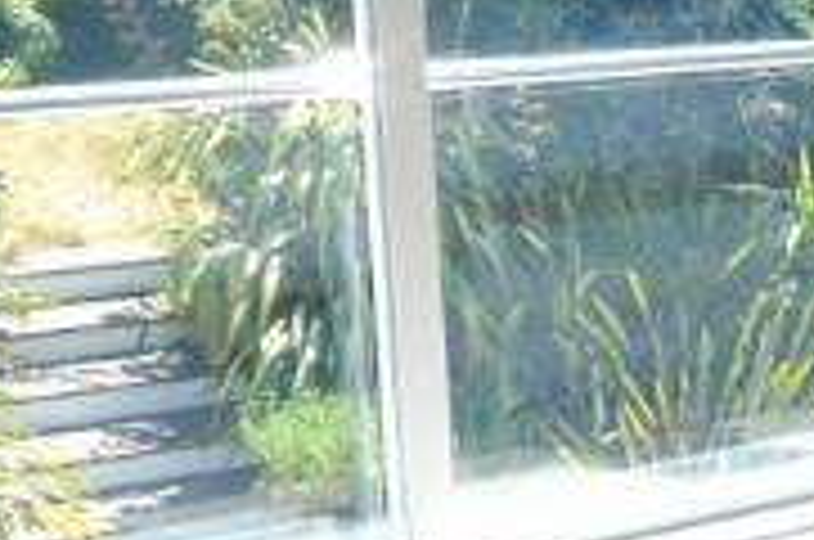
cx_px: 1093
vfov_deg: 16.0
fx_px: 1919
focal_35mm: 85
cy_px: 302
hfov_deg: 21.4
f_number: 8
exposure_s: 1/320
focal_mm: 10
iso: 400
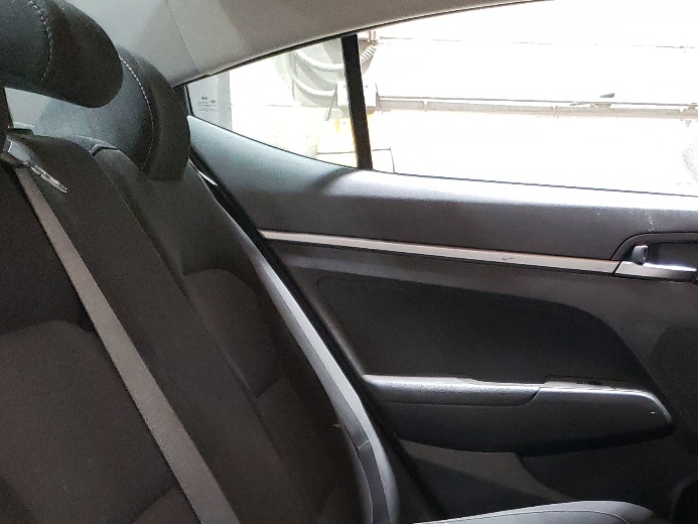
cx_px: 526
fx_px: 1210
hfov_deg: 31.6
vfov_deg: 23.3
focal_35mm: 60
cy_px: 538
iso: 418
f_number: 1.5
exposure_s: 1/30
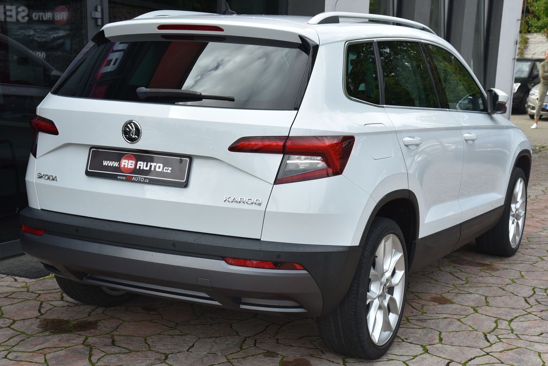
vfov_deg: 24.7
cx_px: 274
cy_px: 183
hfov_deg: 36.2
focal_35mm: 55
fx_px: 838
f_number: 8
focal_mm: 55
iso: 500
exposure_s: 1/320
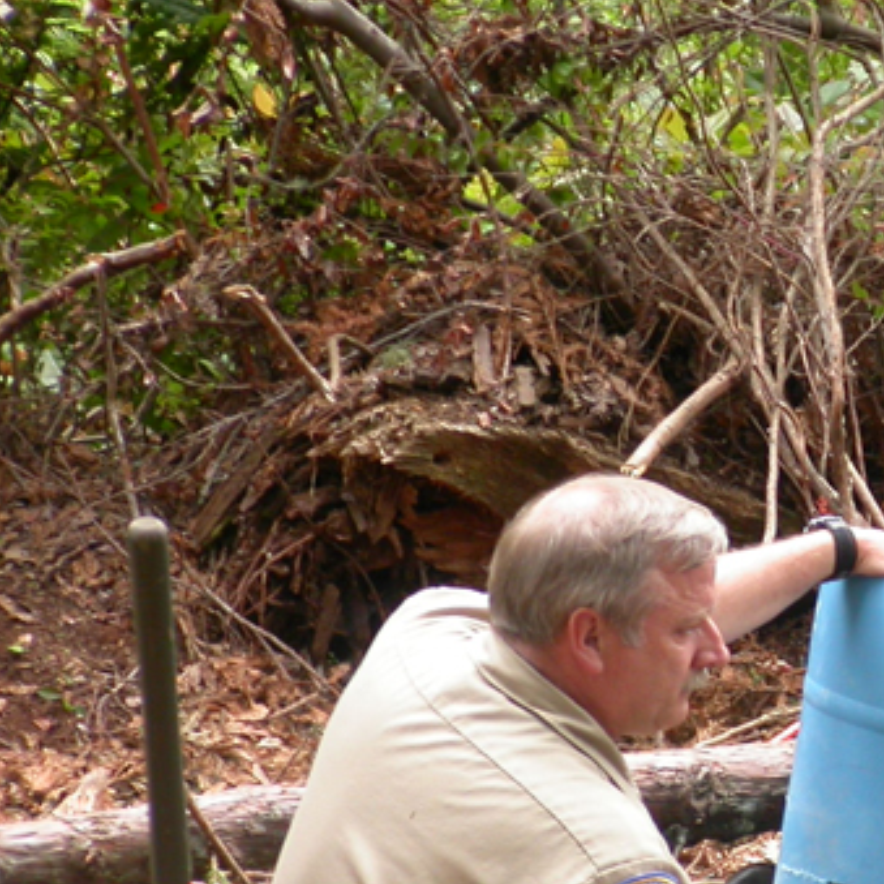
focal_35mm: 152
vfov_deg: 11.5
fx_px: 4392
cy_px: 670
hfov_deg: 11.3
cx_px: 954
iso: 100
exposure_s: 1/60
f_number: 3.4
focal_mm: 15.8
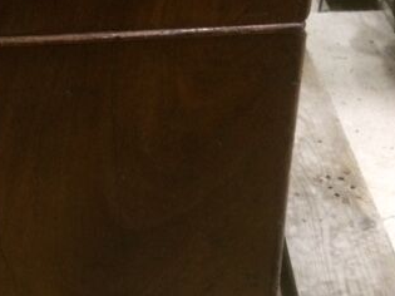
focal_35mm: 59
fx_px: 673
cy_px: 217
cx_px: 83
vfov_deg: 24.6
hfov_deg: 31.9
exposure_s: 1/17
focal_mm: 4.15
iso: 400
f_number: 2.2
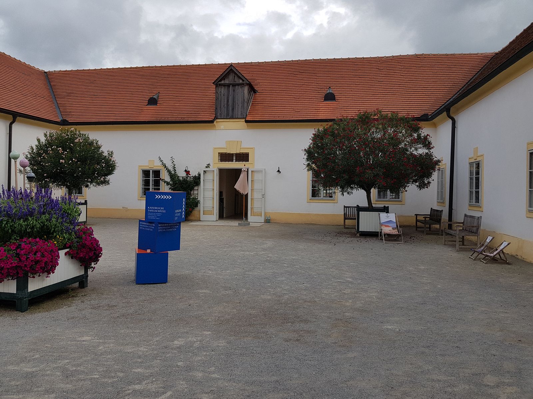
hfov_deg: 67.3
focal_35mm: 26
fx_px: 400
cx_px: 266
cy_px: 200
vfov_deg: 53.1
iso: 50
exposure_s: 1/2288
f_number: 1.7
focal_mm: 4.2
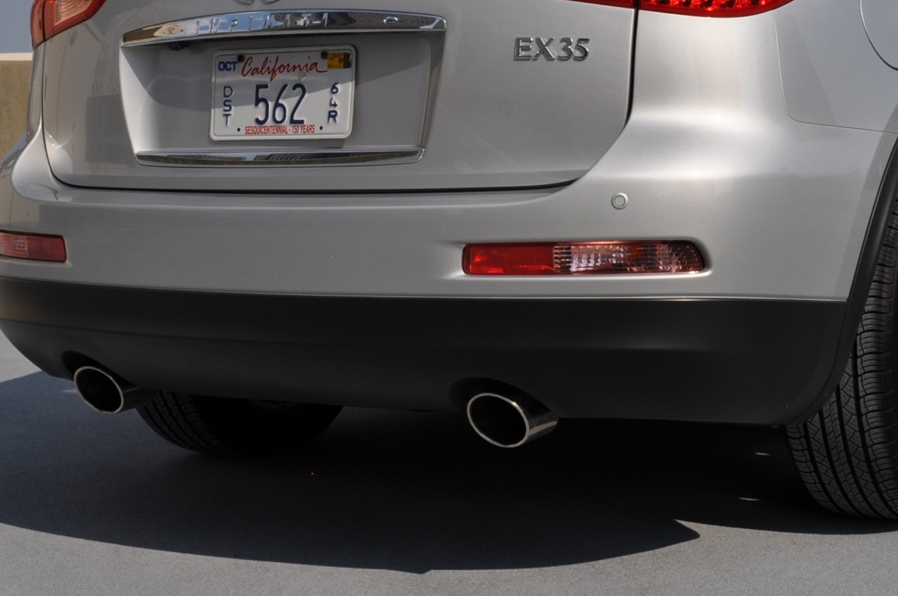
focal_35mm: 71
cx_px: 673
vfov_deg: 18.9
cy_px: 90
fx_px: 1769
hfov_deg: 28.1
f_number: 11
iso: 200
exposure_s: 1/500
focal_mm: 24
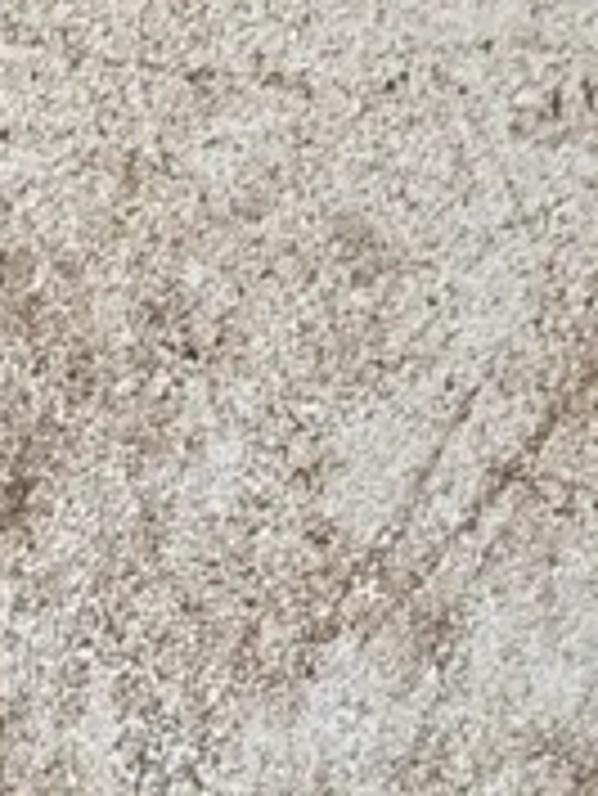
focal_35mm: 181
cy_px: 1534
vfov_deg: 10.2
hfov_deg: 8.2
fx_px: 4164
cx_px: 4
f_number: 1.75
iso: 647
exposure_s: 1/25
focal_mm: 5.25
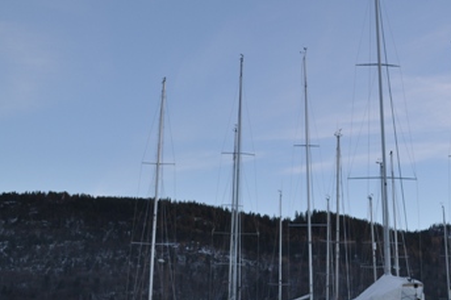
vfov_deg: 25.9
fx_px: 651
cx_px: 350
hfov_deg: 37.1
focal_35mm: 52
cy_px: 184
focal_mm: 22
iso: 200
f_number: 5.6
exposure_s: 1/125
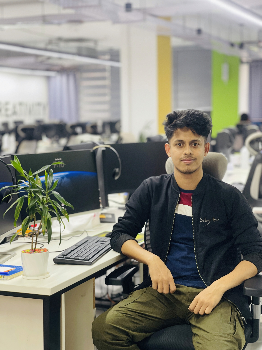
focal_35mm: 64
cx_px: 131
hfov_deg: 22.9
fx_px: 646
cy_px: 175
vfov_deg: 30.3
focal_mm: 7.5
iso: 160
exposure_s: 1/33
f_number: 2.2
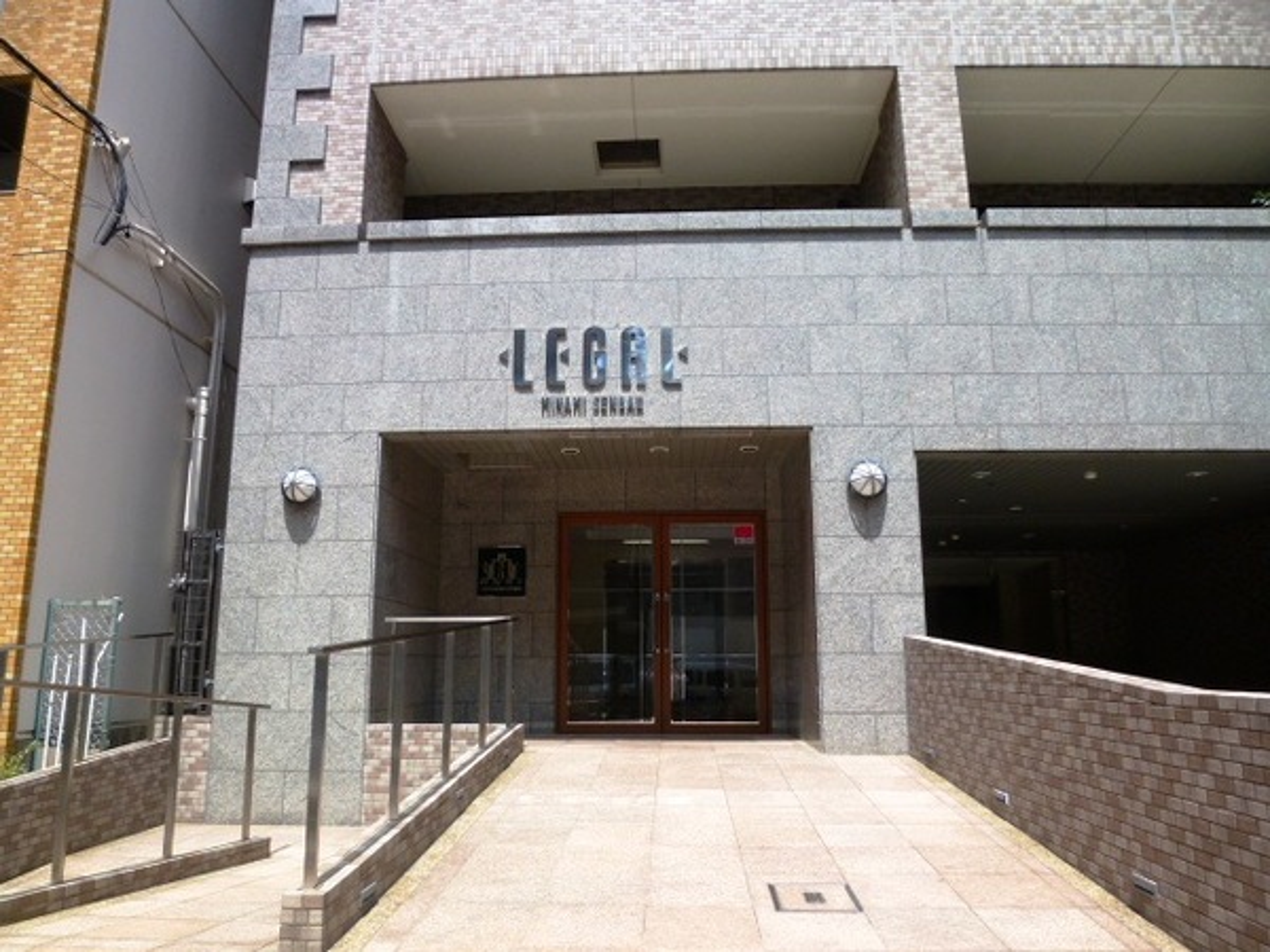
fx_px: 881
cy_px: 476
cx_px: 635
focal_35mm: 24
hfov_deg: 71.6
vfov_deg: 56.8
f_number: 4
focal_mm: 4.3
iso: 100
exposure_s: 1/400
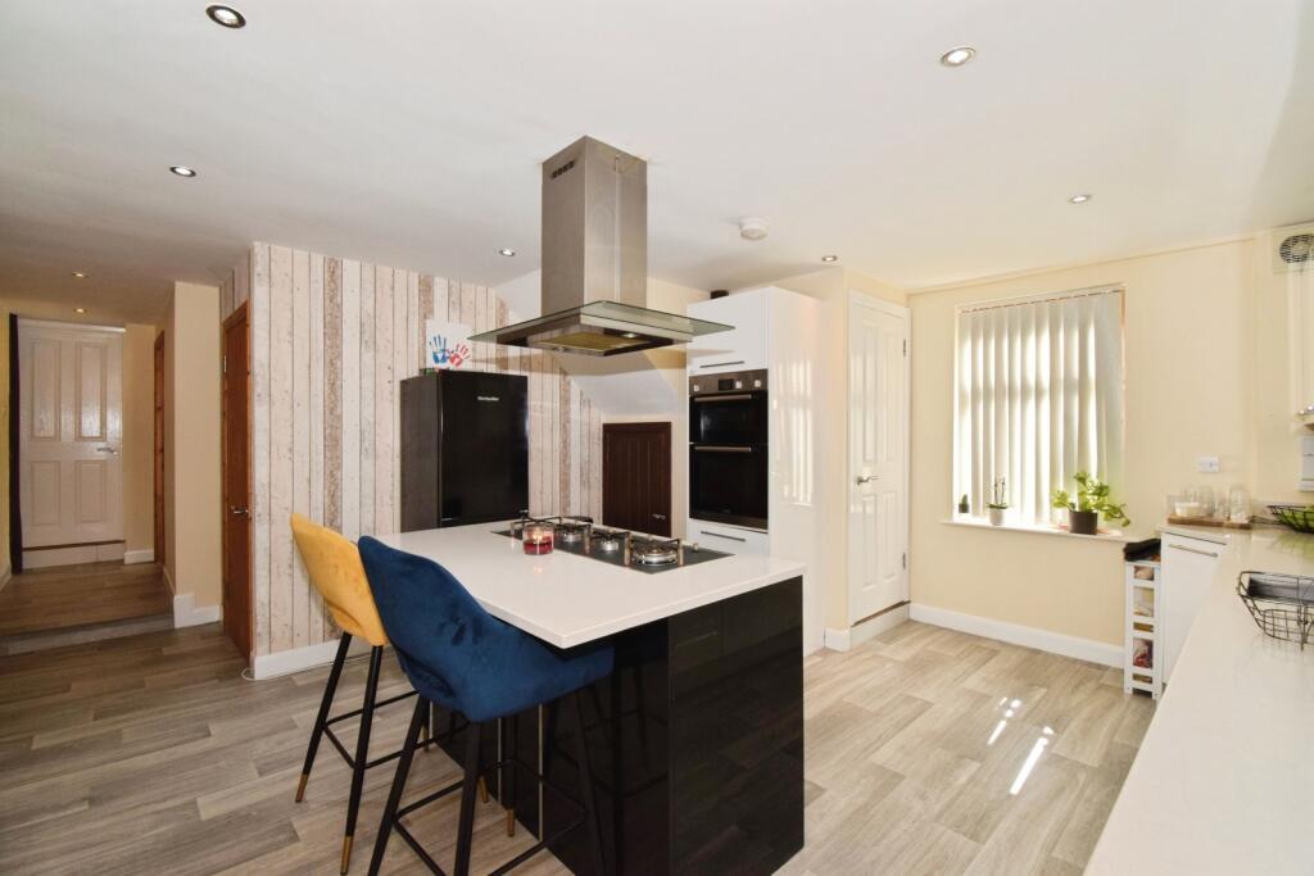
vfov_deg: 77.3
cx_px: 657
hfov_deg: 100.4
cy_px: 438
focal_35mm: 15
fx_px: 548
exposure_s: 1/60
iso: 1000
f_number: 11
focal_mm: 10
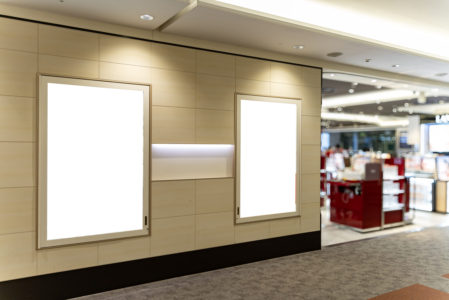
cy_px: 150
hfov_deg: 63.7
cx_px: 224
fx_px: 362
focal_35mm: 29
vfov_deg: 45.0
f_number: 2.8
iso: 640
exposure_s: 1/200
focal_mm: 29
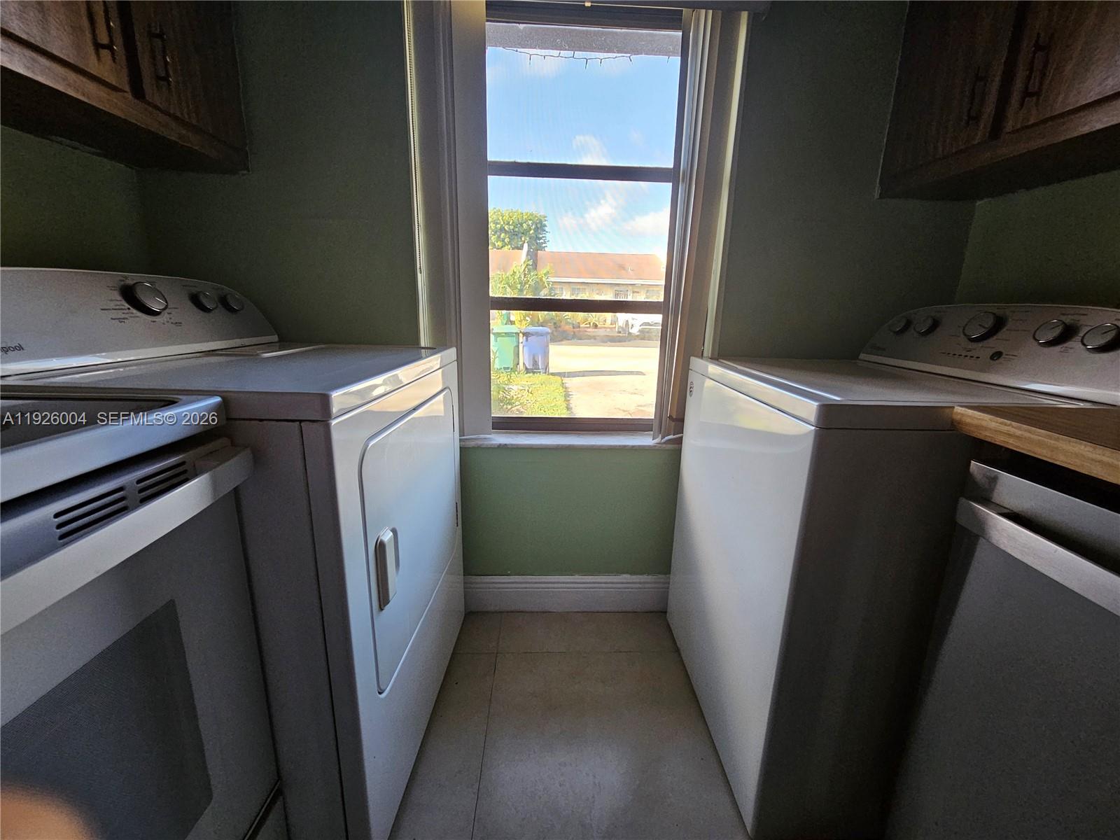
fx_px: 421
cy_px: 420
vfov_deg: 89.9
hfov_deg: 106.2
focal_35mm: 13
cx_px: 560
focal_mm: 2.2
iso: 320
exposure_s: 1/60
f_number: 2.2
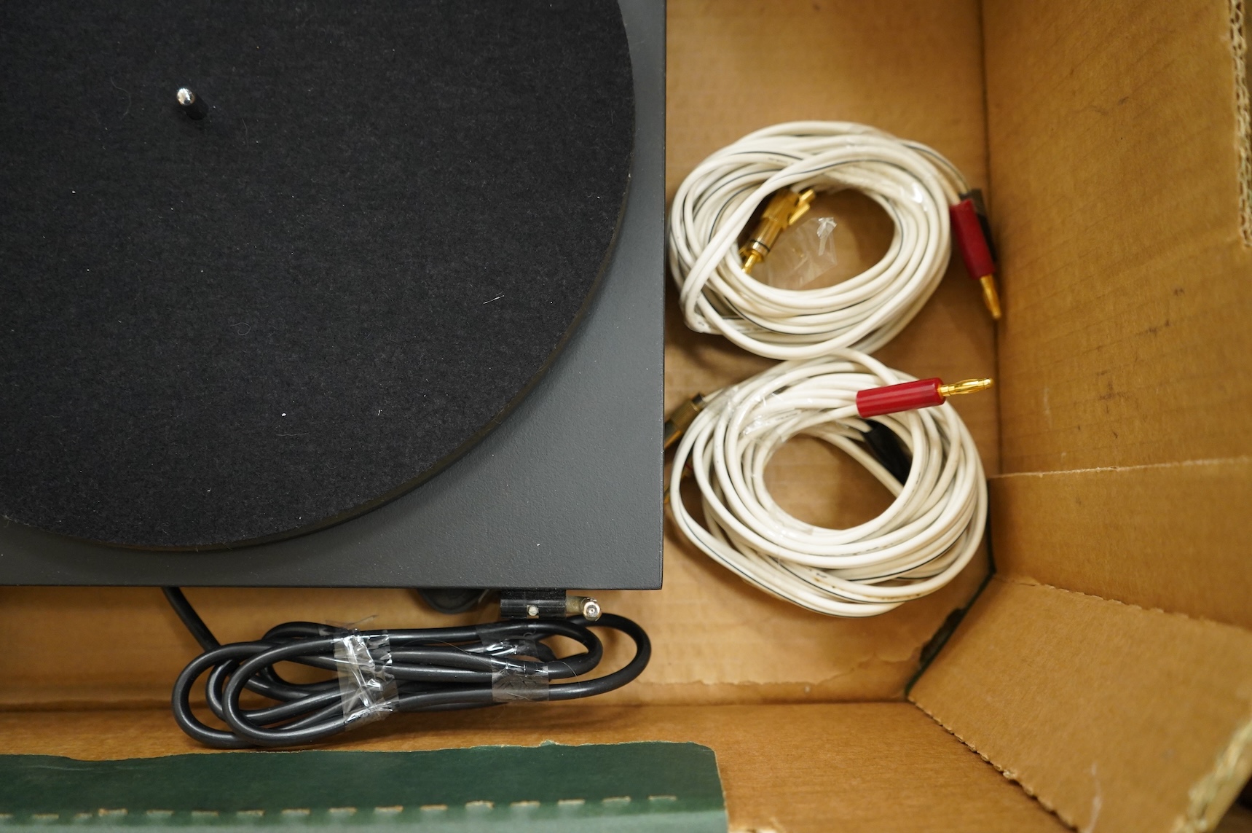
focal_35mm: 28
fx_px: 973
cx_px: 626
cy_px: 416
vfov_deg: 46.3
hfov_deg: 65.5
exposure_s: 1/100
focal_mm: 28
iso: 4000
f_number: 4.5
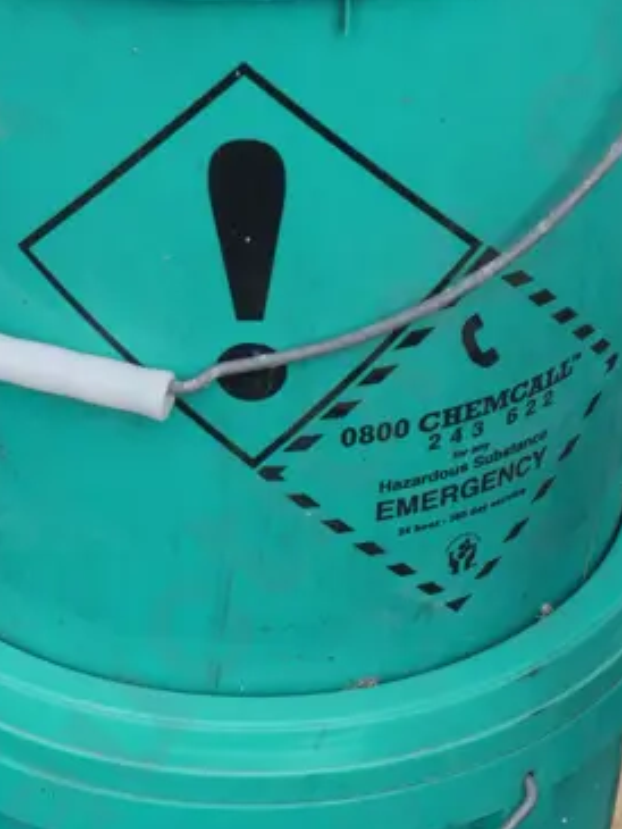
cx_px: 140
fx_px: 3089
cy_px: 706
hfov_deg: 11.5
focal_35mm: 129
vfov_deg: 15.1
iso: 200
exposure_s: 1/200
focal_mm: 23
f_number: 8
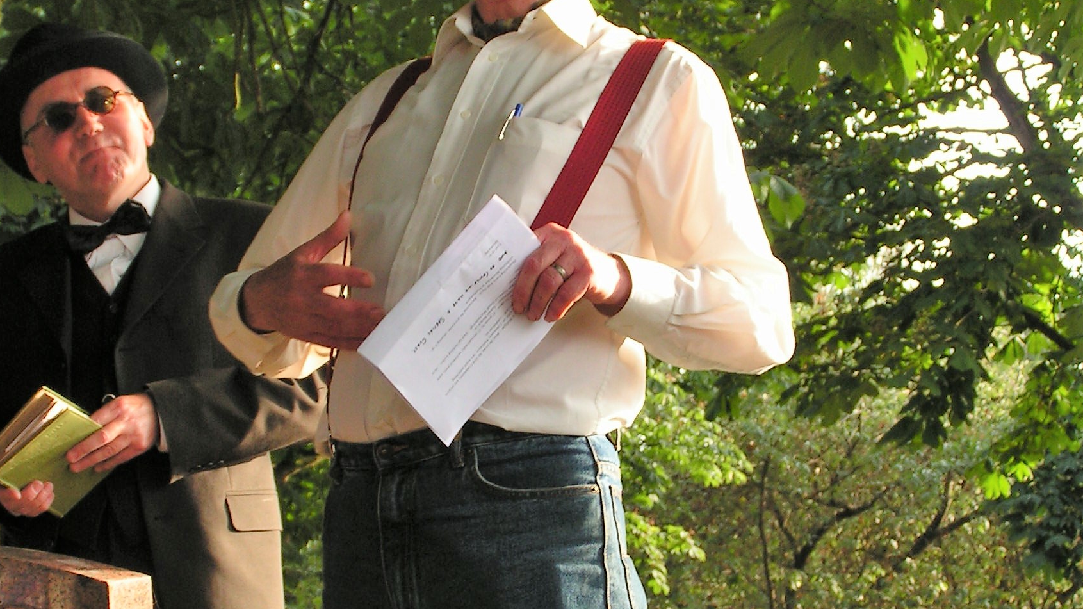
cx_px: 539
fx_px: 2900
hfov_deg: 21.2
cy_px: 396
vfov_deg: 12.0
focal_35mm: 101
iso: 50
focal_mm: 11.5
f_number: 3.5
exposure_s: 1/60
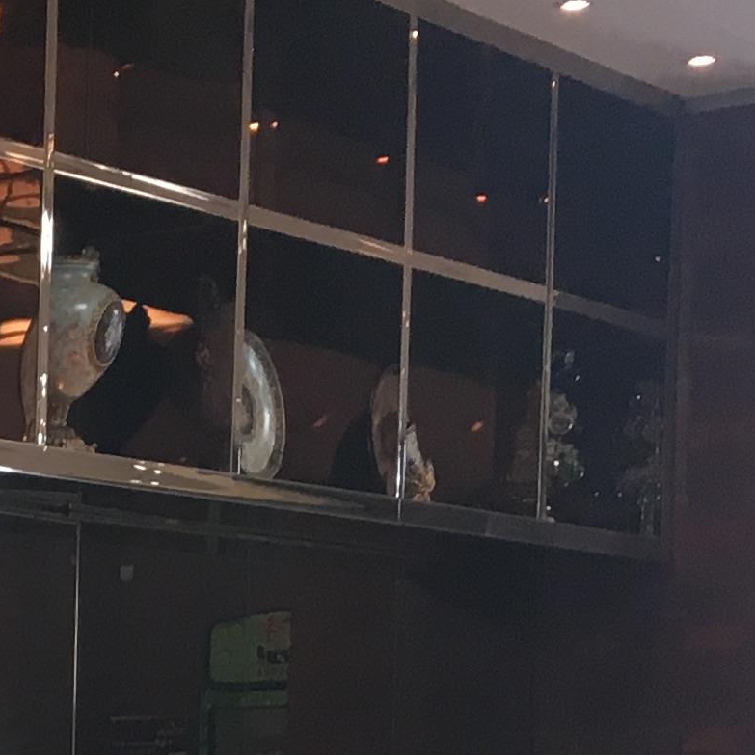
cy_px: 1058
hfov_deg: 11.1
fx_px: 3257
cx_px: -1076
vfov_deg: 12.7
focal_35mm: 132
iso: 80
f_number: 2.2
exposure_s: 1/33
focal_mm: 4.15
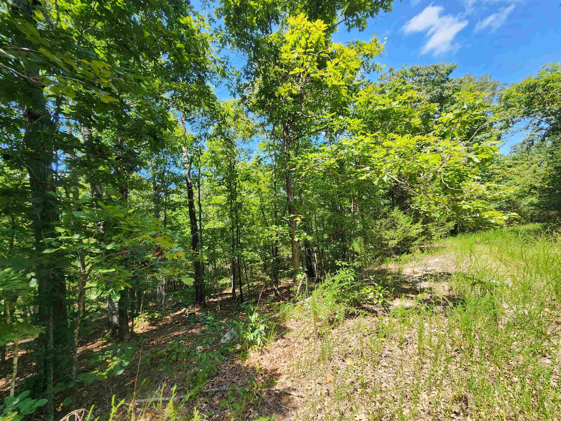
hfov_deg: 106.2
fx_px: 211
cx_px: 280
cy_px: 210
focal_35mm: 13
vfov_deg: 89.9
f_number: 2.2
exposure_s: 1/433
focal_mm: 2.2
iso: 50
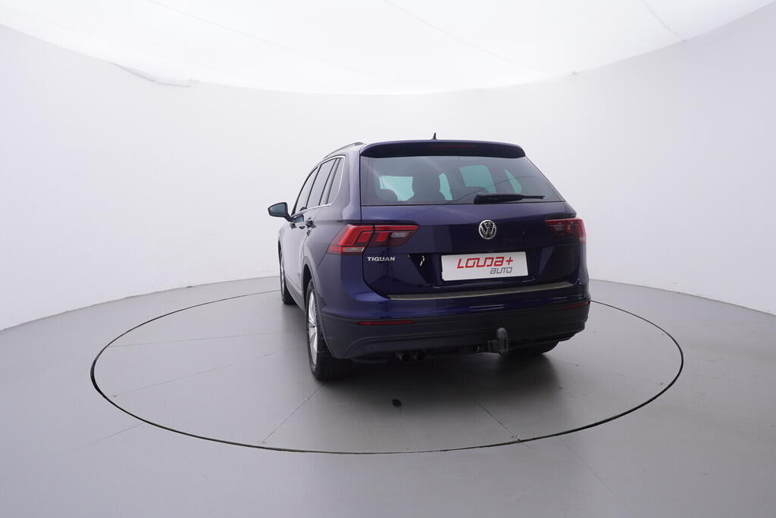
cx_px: 388
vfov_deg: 56.2
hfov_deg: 77.3
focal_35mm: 22
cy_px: 259
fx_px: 485
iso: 200
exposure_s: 1/80
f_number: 5
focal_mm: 15
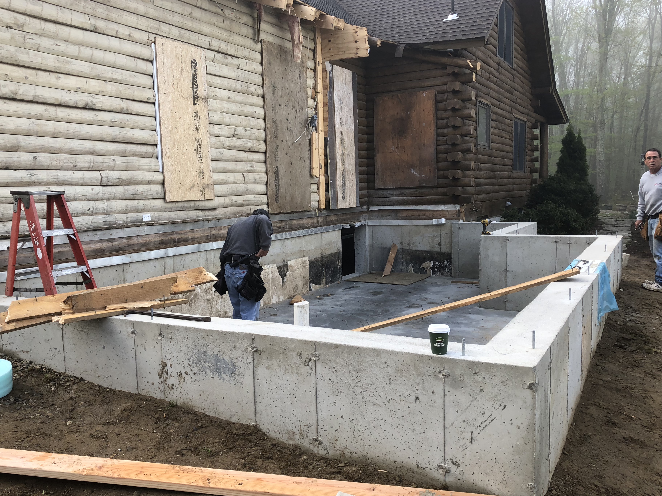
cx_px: 317
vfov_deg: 45.4
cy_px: 262
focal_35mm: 31
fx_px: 593
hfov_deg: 58.3
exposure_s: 1/202
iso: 20
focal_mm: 3.99
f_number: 1.8
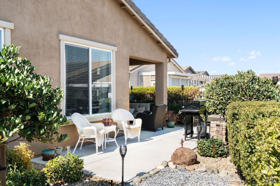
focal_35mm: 35
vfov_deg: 37.8
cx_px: 140
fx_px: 272
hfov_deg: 54.5
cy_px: 93
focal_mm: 35
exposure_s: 1/100
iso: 200
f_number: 8
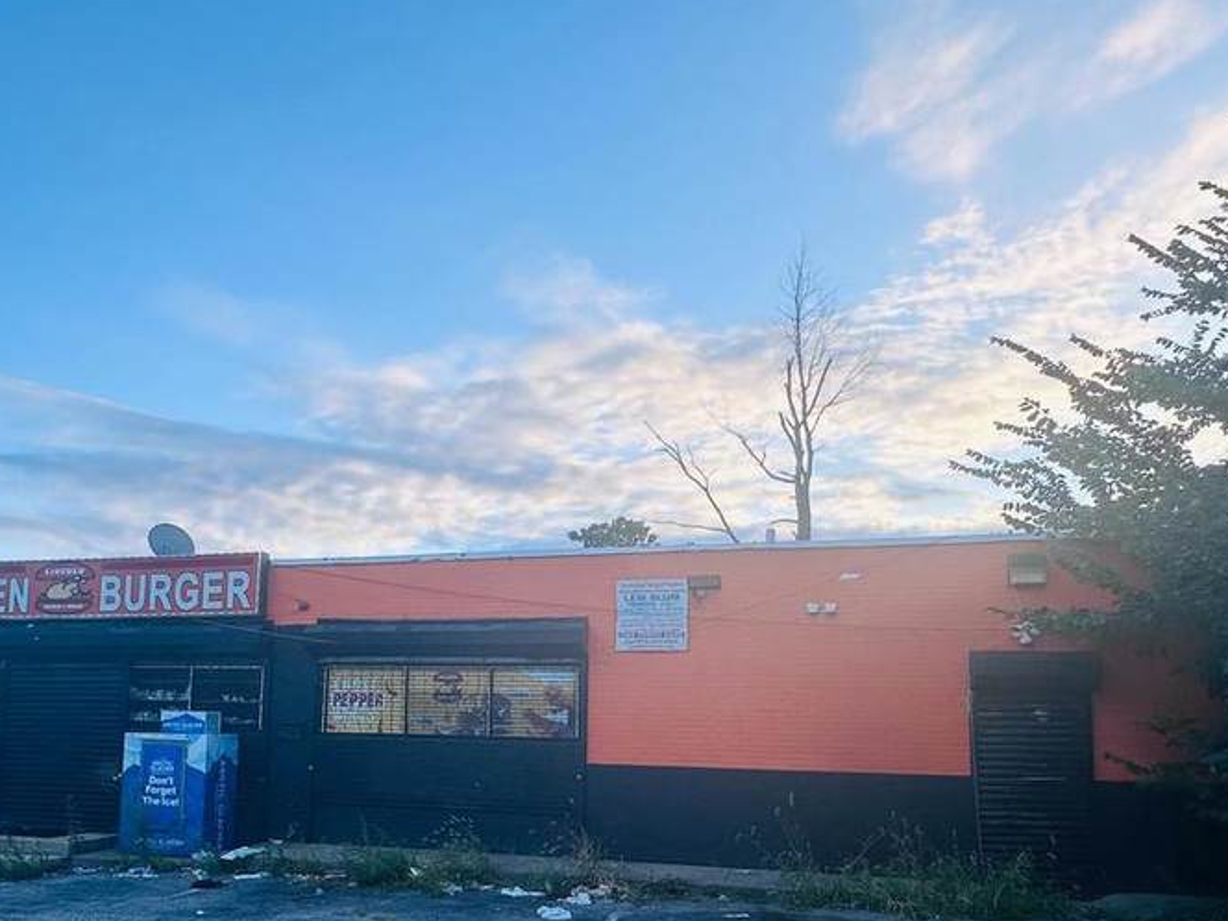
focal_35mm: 27
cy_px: 644
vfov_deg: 50.1
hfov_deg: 64.9
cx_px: 514
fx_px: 958
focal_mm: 2.22
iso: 40
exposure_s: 1/523
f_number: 2.2
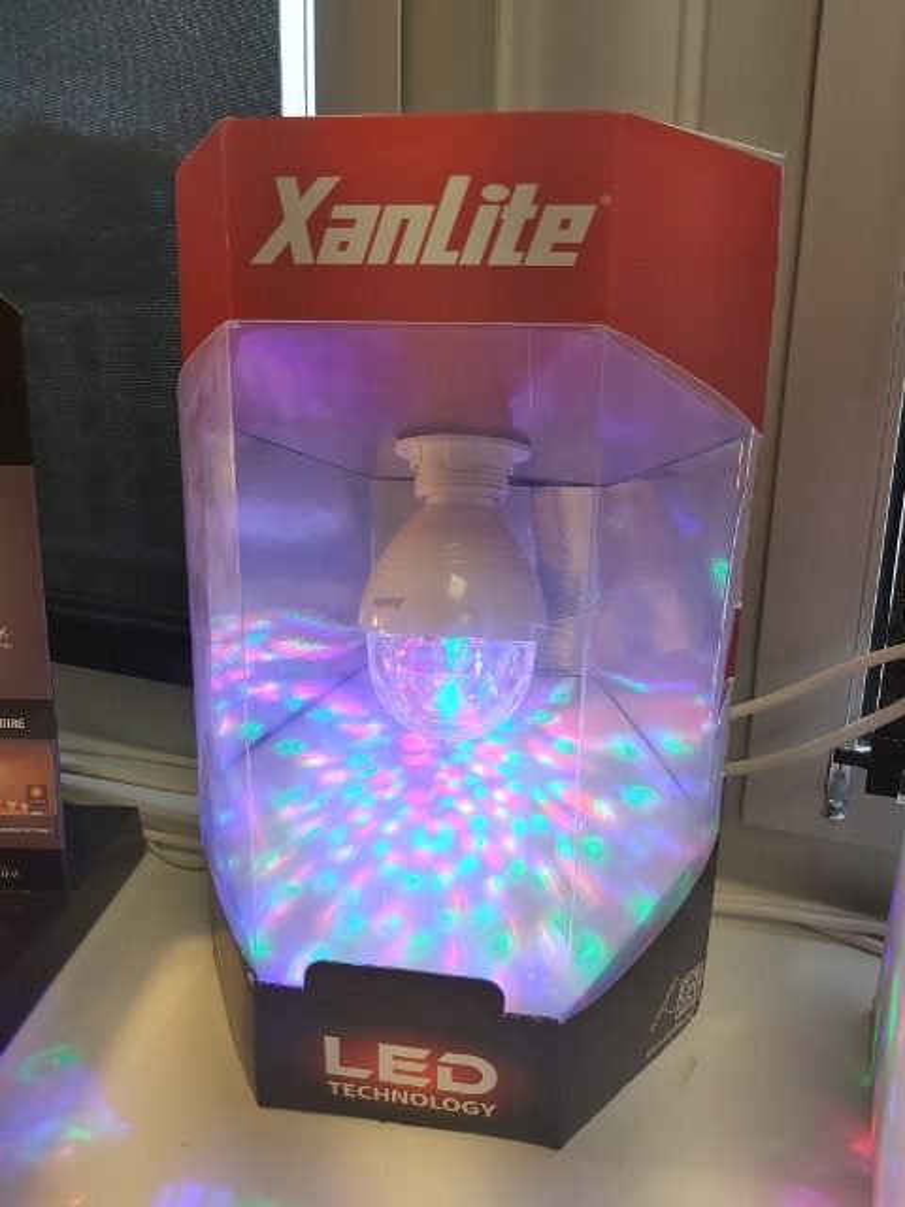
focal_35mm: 26
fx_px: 906
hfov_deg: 53.1
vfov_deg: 67.3
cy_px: 604
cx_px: 452
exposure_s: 1/189
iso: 64
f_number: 1.7
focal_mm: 3.92
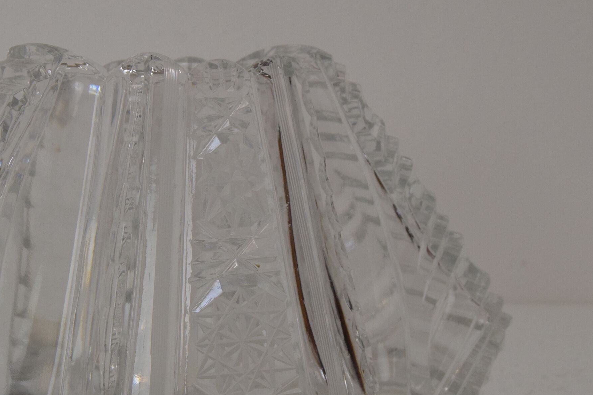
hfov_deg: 24.9
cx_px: 199
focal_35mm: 81
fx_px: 1334
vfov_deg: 16.8
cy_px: 263
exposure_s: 1/400
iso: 1600
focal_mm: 32
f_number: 10
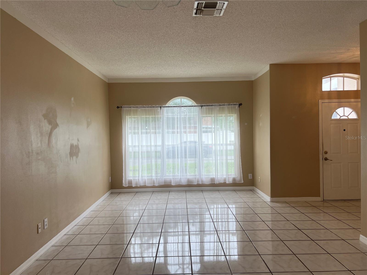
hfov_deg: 67.3
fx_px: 276
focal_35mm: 26
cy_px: 138
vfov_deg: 53.1
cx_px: 184
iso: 50
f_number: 1.5
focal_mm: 5.7
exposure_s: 1/394
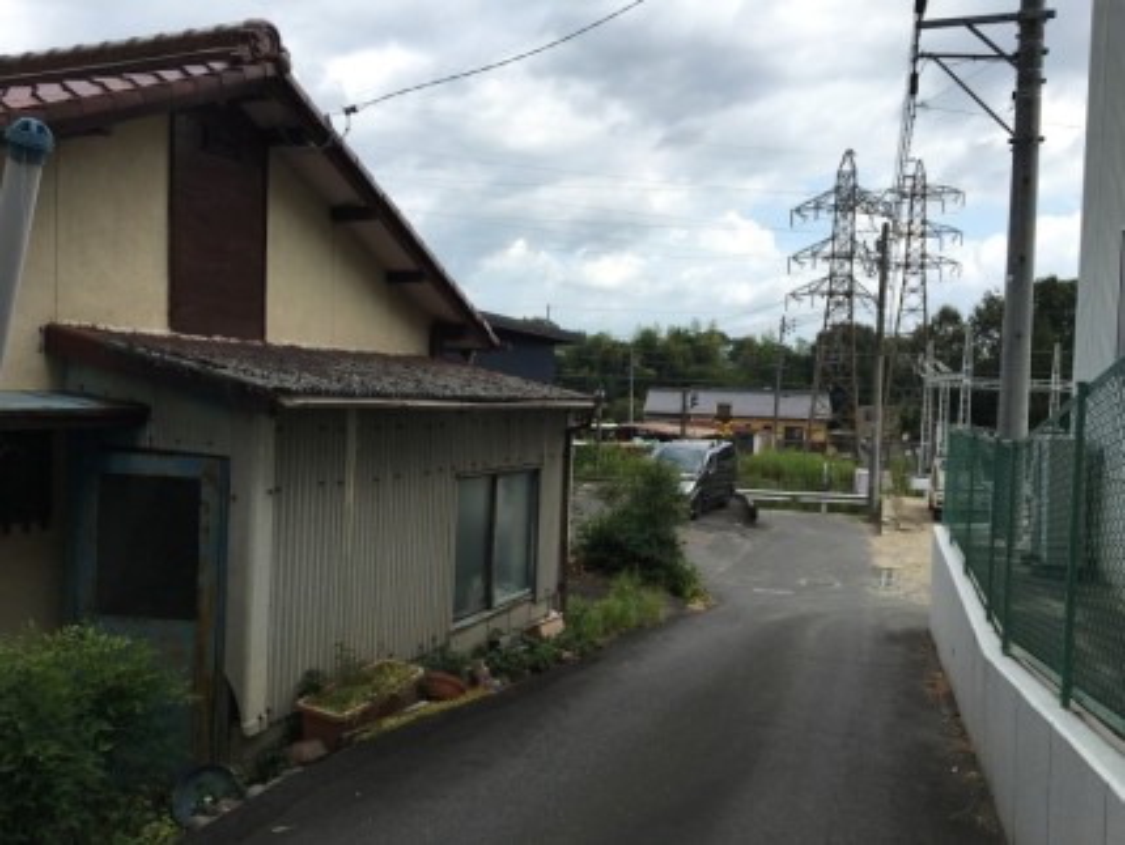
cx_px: 562
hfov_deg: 61.6
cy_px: 422
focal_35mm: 29
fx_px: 943
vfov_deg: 48.3
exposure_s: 1/1054
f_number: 2.2
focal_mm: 4.15
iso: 25
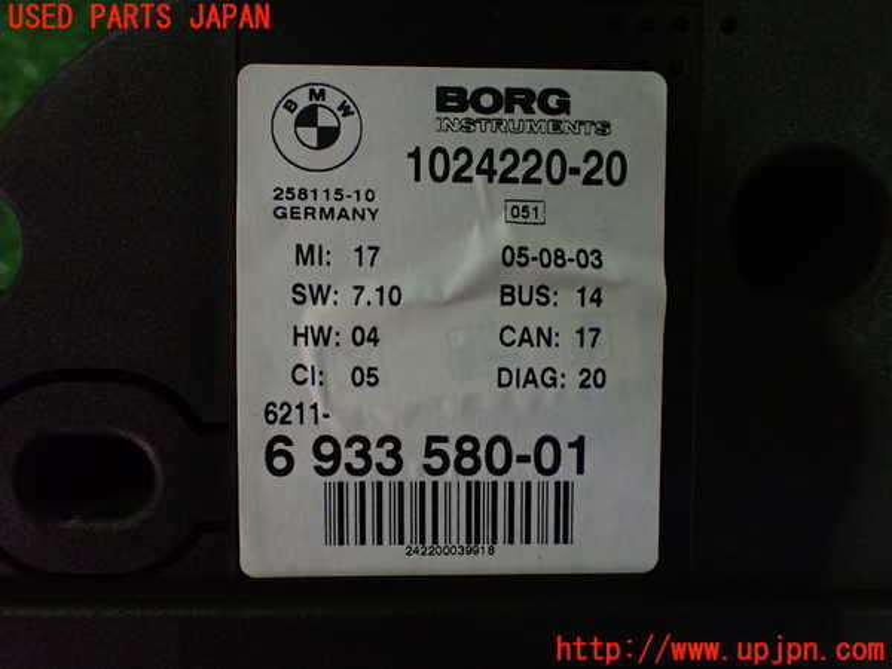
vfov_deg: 46.8
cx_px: 446
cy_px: 334
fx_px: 773
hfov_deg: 60.0
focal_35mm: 30
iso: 800
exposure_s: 1/125
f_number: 2.3
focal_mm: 5.4
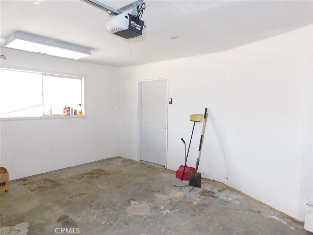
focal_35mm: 23
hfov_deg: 73.9
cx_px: 156
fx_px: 208
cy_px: 118
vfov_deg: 58.9
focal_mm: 4
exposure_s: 1/30
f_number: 3
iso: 140
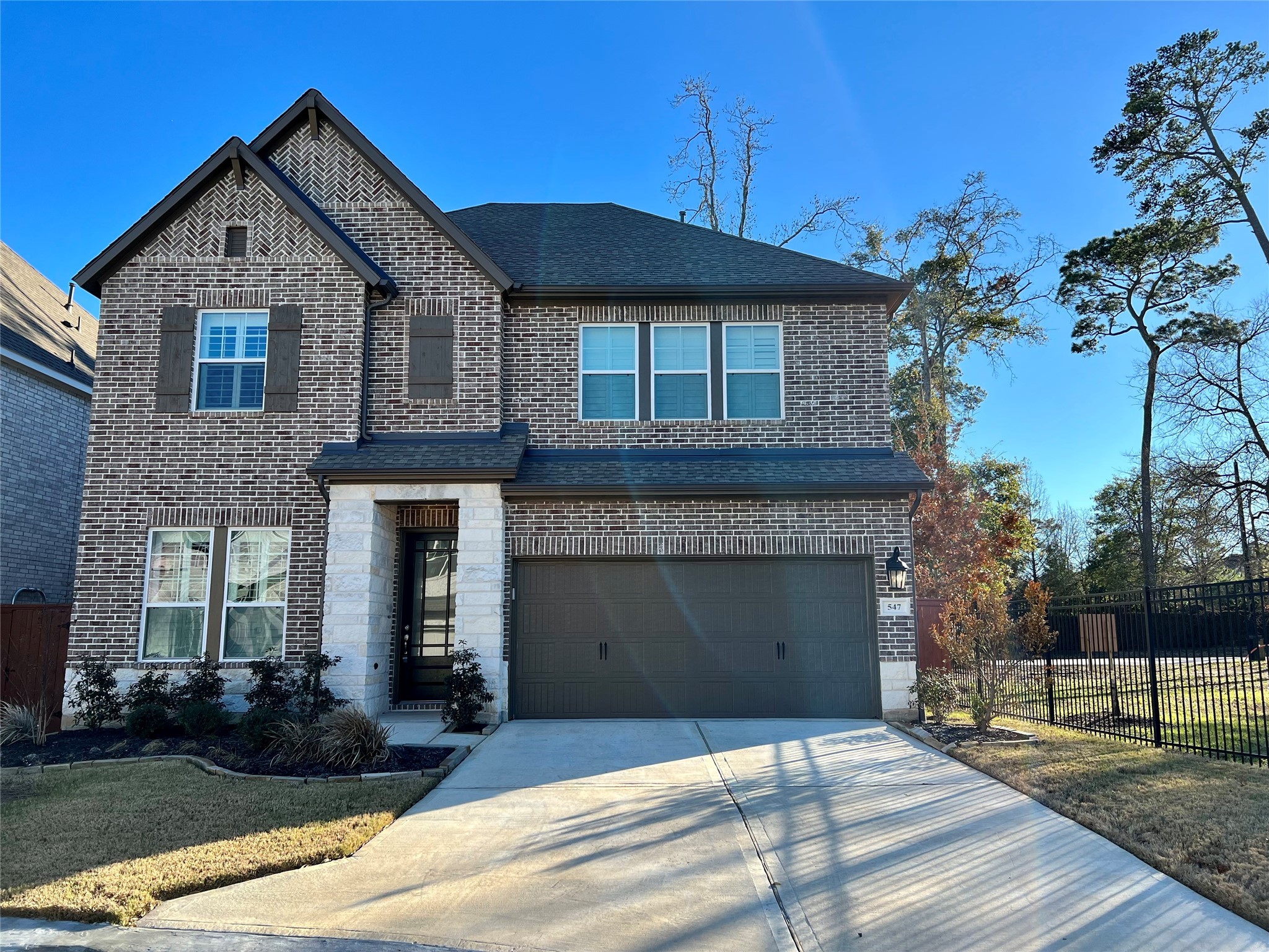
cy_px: 476
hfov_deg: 67.3
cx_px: 634
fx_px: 953
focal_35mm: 26
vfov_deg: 53.1
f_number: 1.5
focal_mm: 5.7
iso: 50
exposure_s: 1/1669
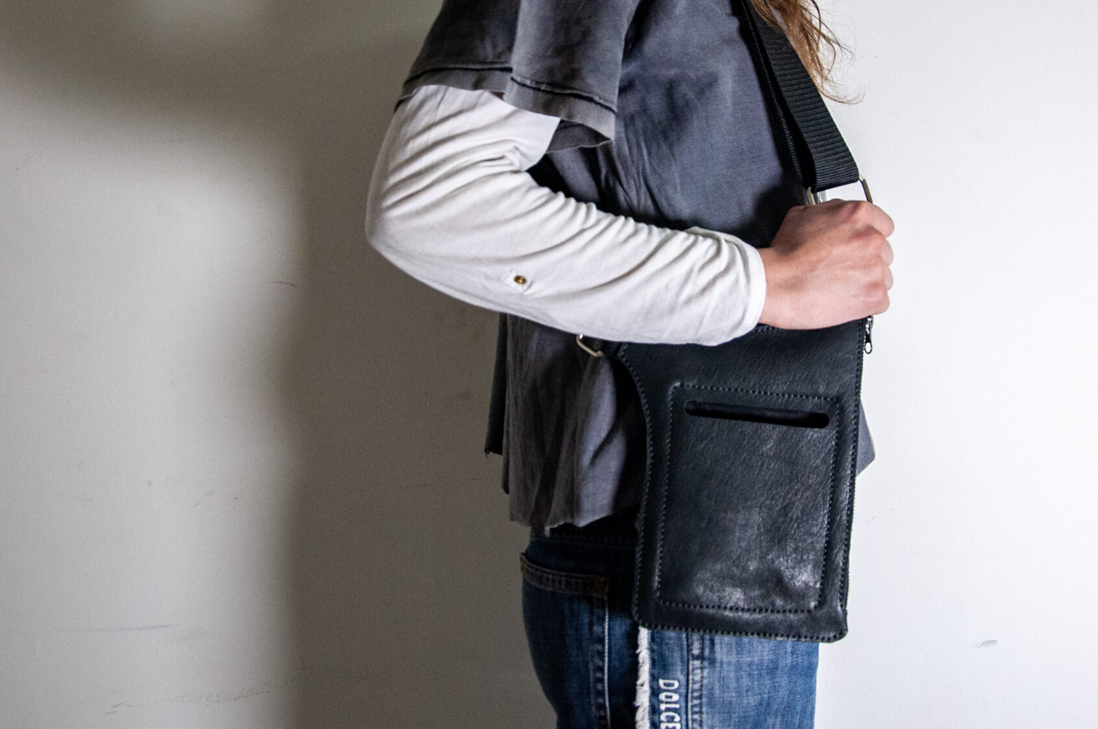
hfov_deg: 39.5
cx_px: 650
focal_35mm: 50
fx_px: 1523
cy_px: 224
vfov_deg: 26.7
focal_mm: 22
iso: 1000
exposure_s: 1/100
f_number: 5
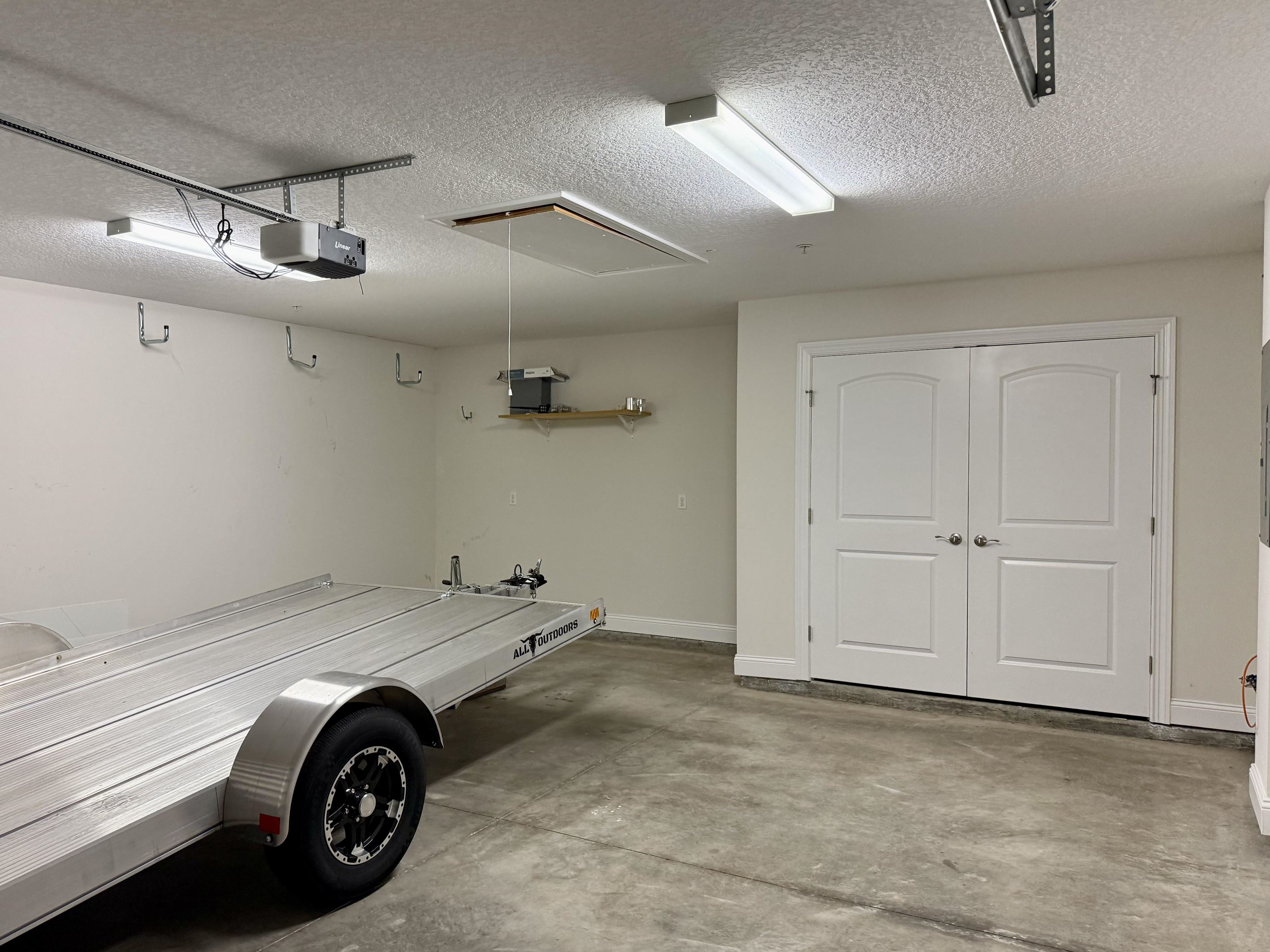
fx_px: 954
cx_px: 588
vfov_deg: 53.1
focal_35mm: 26
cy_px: 481
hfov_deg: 67.2
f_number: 1.78
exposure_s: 1/60
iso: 200
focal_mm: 6.76
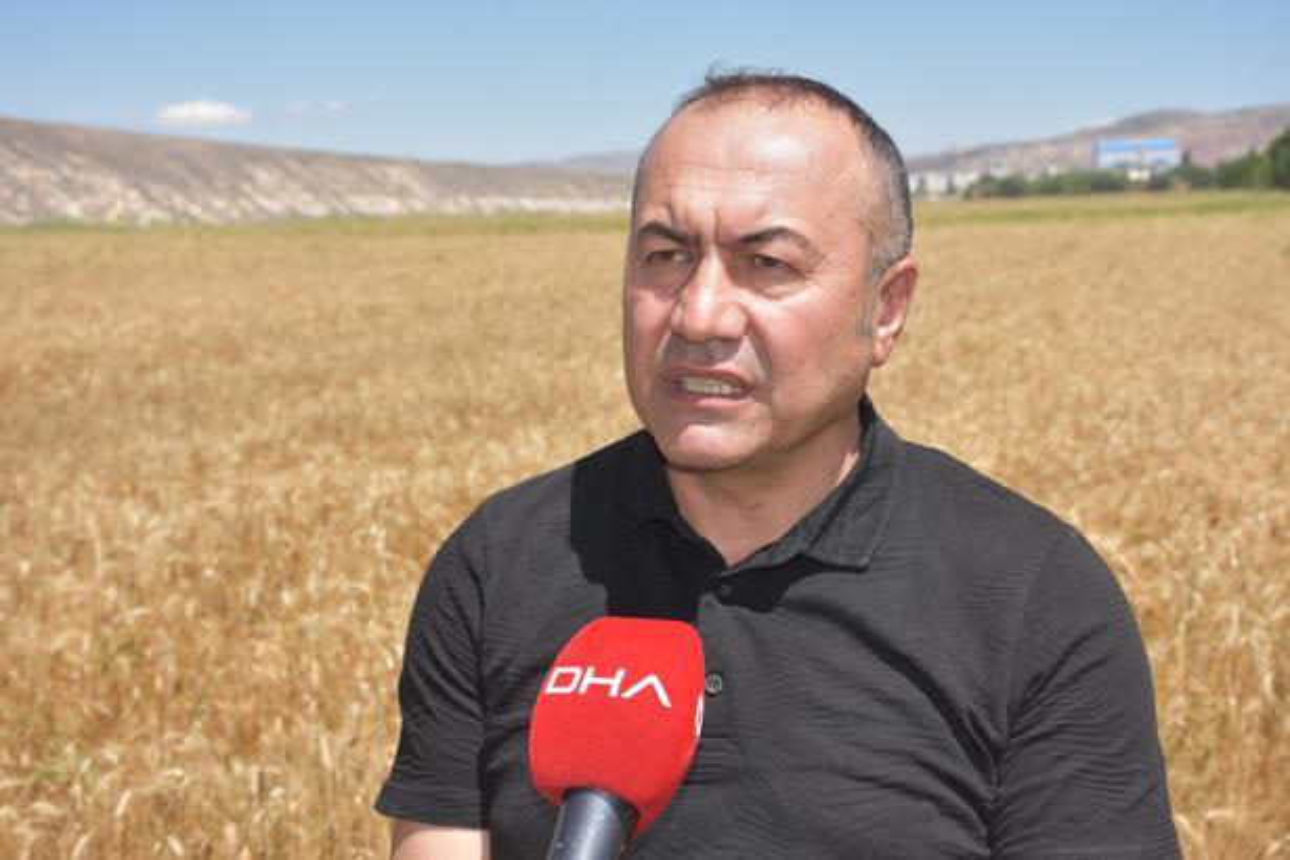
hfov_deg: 35.1
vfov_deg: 23.8
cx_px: 645
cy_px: 430
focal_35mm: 57
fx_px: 2042
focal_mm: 38
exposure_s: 1/250
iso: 100
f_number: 8
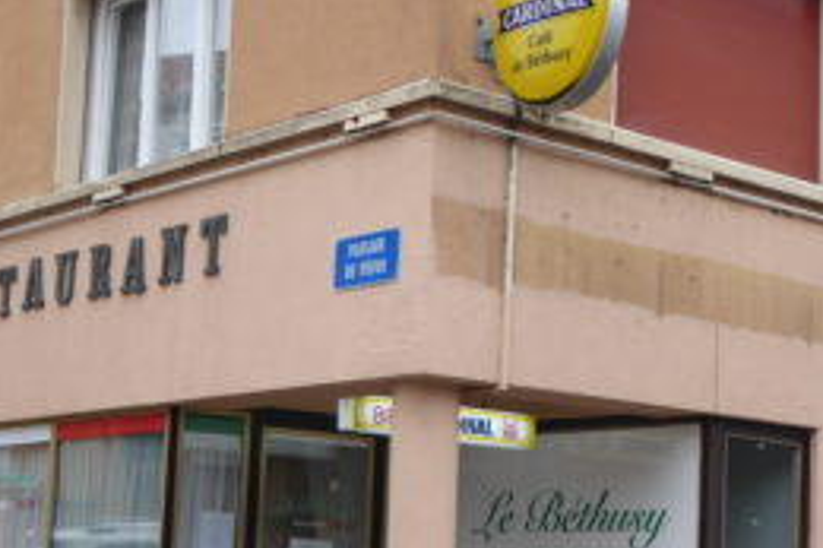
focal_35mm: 71
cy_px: 386
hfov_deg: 28.3
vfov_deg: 19.1
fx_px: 1622
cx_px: 529
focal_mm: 6.7
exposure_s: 1/80
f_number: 3.7
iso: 80
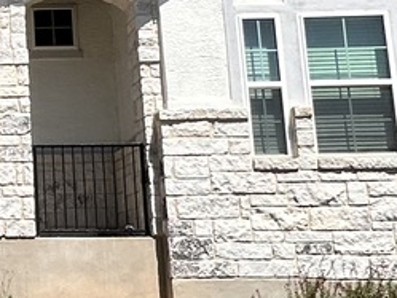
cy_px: 92
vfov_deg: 18.2
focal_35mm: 81
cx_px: -171
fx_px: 929
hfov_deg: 21.0
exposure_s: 1/3205
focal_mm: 2.22
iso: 50
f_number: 2.2
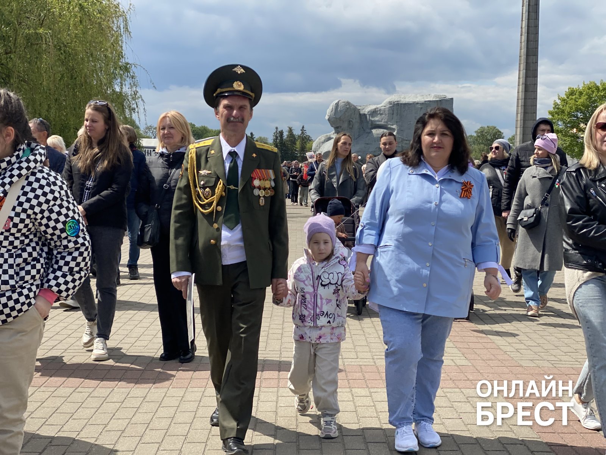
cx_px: 303
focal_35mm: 52
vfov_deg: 28.0
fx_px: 910
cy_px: 228
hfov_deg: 36.8
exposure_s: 1/1295
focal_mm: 6
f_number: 2
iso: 20
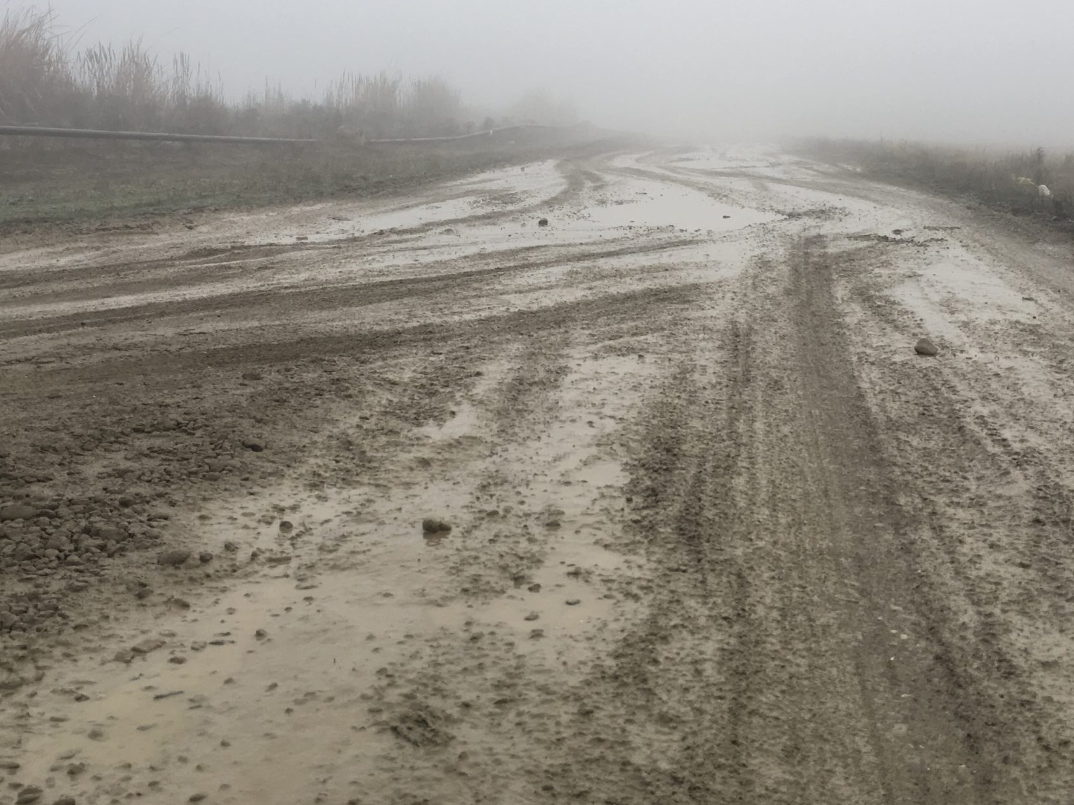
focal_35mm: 45
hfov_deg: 42.0
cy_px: 211
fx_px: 1396
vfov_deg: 31.7
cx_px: 609
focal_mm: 4.15
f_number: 2.2
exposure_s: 1/100
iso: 25
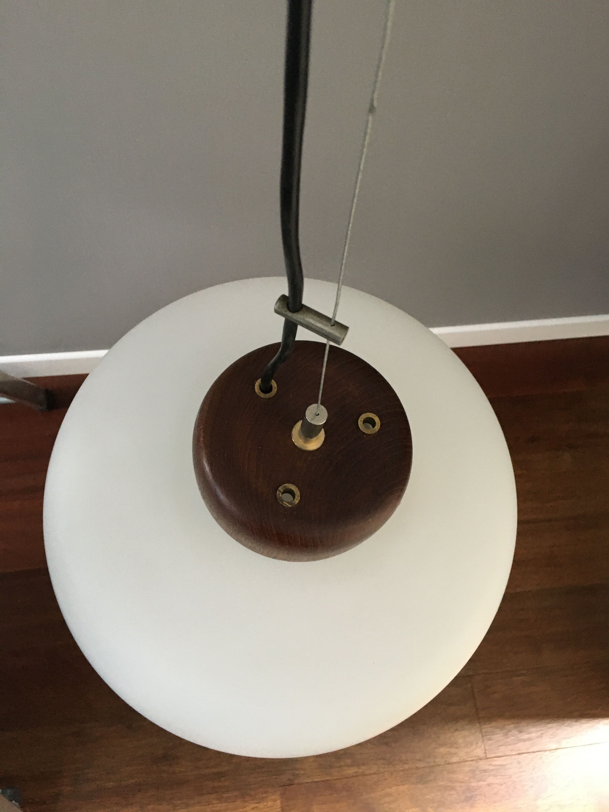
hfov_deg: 48.2
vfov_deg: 61.7
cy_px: 406
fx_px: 680
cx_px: 304
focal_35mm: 29
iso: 200
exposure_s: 1/25
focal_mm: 4.15
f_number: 2.2
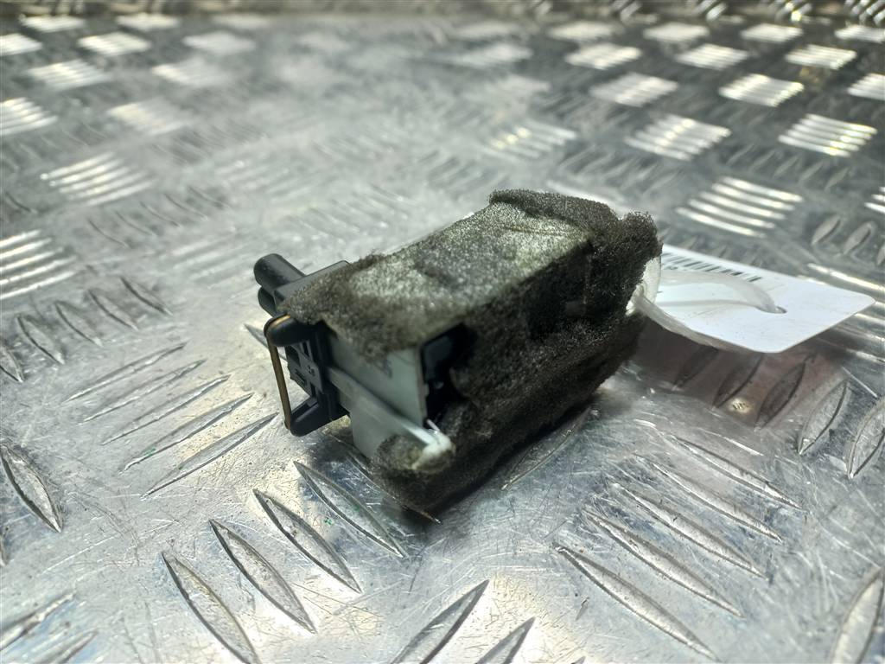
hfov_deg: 69.4
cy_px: 332
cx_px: 442
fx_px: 639
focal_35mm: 25
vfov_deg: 54.9
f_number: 1.8
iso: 32
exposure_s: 1/50
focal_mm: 4.6
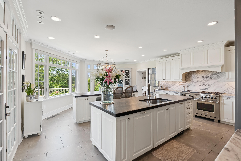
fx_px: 107
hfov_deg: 96.7
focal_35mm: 16
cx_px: 120
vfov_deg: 73.8
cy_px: 80
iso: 320
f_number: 7.1
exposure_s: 1/20
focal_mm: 16
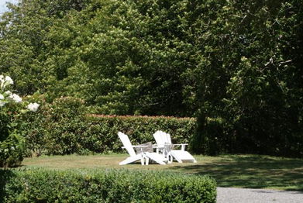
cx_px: 130
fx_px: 775
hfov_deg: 22.1
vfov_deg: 14.9
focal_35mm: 92
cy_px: 117
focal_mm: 50
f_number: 11
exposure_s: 1/125
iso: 100
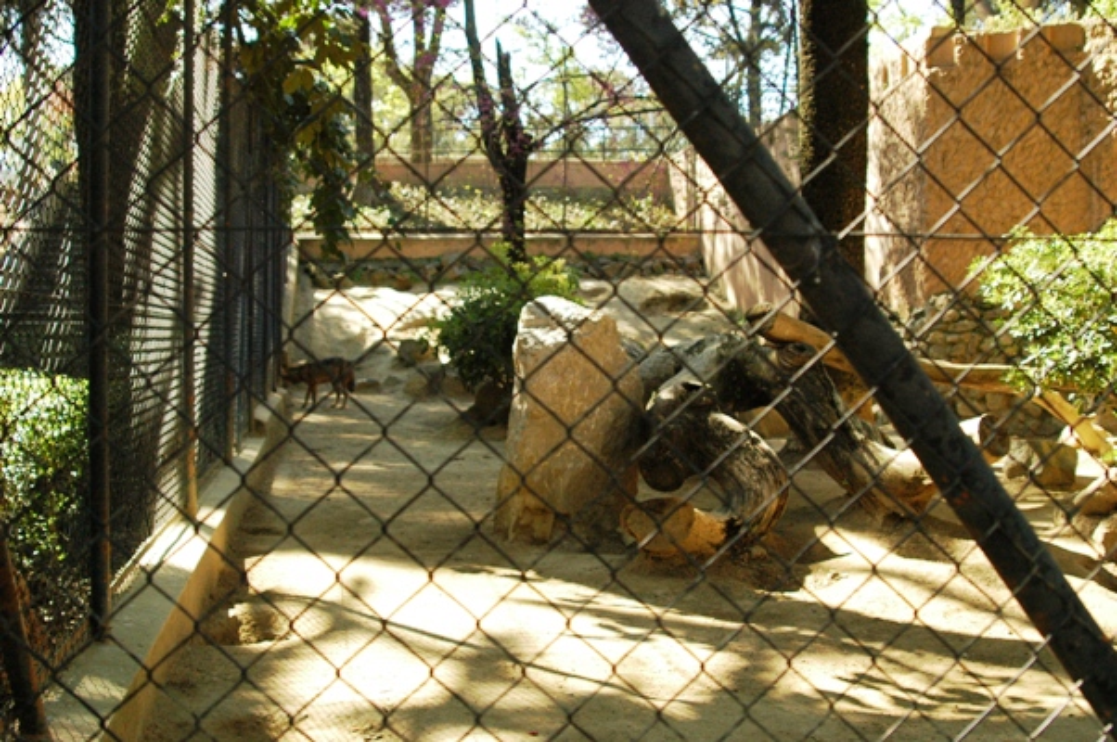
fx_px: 1302
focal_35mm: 42
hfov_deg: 46.4
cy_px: 371
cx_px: 558
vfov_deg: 31.8
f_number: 5
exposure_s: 1/800
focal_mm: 28
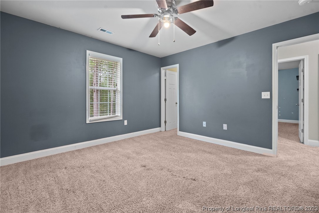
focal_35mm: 16
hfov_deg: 95.0
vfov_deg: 72.0
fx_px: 146
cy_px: 106
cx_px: 160
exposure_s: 6
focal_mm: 16.5
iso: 250
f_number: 8
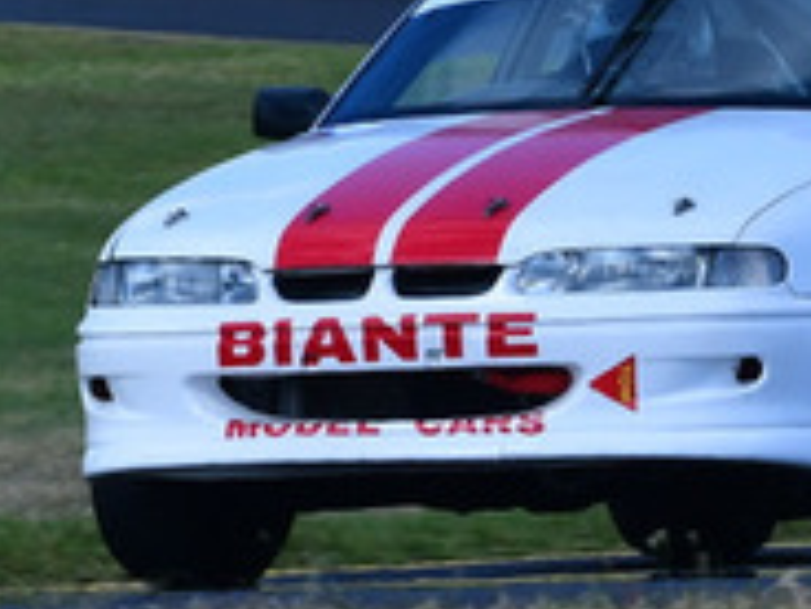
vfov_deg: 1.2
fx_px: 29332
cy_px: -172
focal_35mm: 1252
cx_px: 339
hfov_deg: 1.6
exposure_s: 1/640
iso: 500
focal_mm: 200
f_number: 11
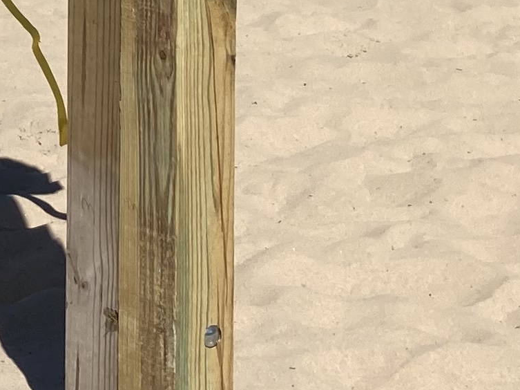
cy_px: -330
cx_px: -488
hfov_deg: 11.9
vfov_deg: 9.4
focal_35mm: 150
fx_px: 2252
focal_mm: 3.99
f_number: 1.8
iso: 20
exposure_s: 1/3745
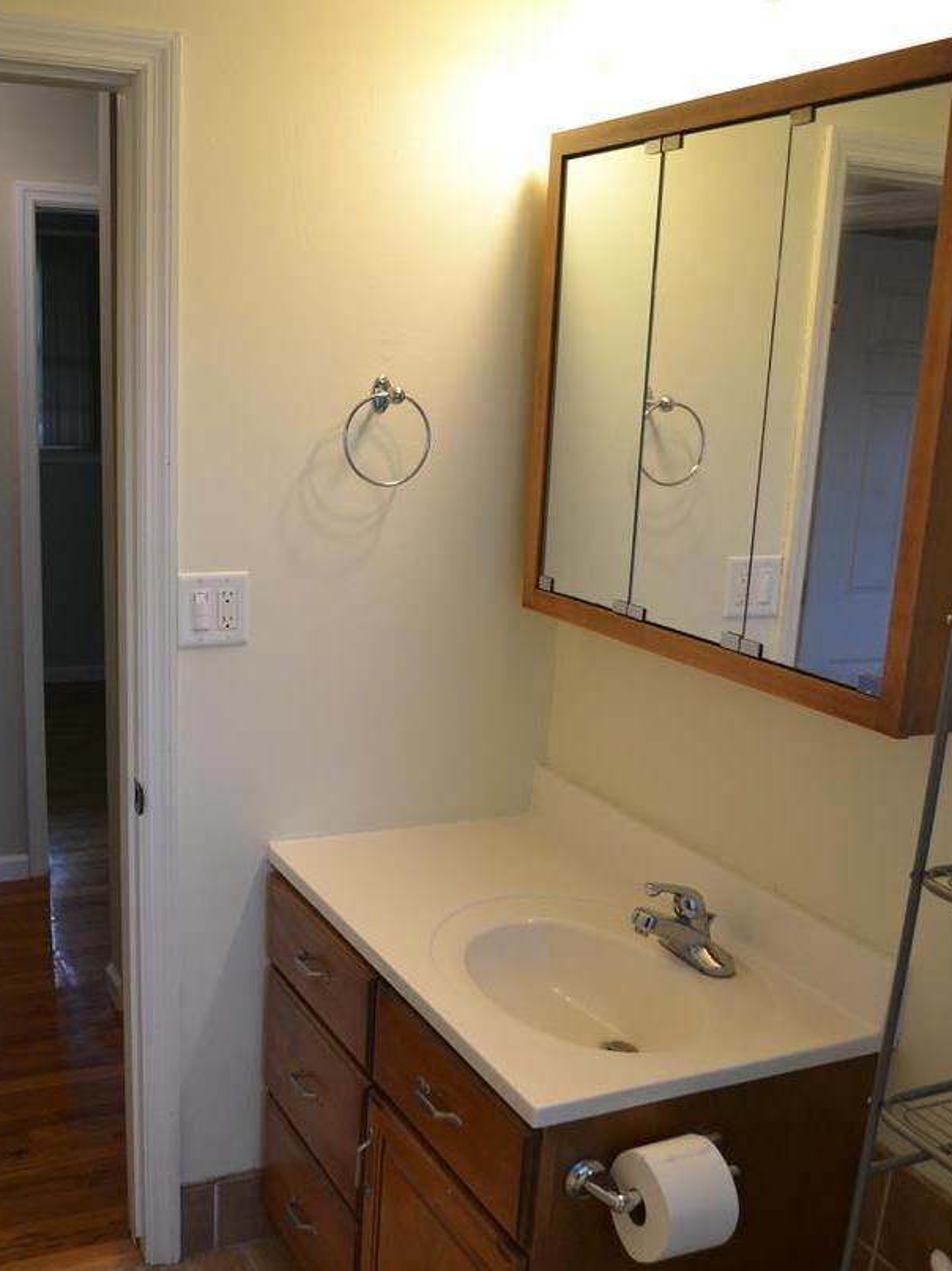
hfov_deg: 40.6
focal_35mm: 35
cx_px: 397
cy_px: 754
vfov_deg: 52.3
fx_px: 1284
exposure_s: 1/60
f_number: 3.5
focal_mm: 18
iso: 400
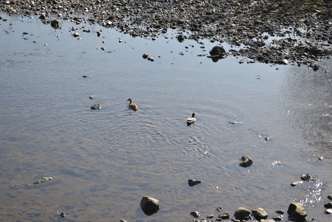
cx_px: 166
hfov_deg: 24.6
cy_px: 111
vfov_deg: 16.6
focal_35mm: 82
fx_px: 761
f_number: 7.1
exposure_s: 1/200
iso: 100
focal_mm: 55
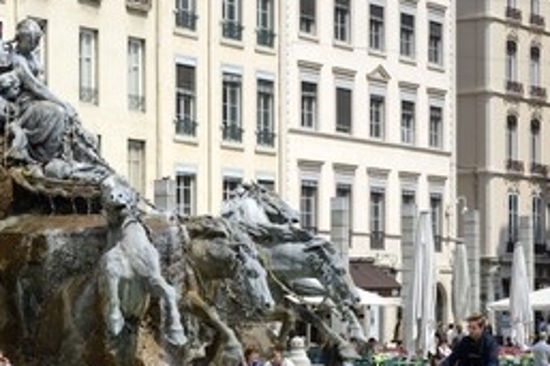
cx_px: 188
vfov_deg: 9.3
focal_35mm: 147
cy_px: 235
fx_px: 2244
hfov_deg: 14.0
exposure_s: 1/250
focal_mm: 90
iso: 200
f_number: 13
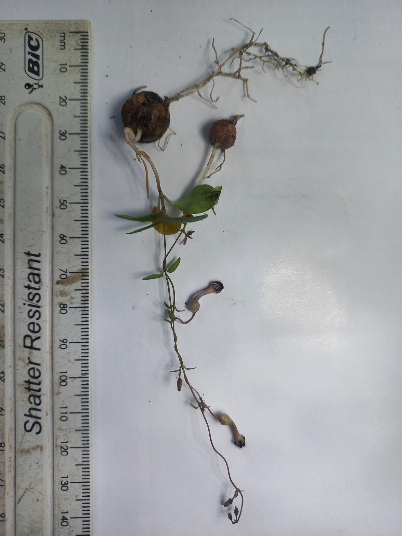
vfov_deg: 69.4
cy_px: 268
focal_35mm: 25
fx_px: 387
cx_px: 201
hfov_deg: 54.9
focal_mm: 4.6
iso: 50
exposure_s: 1/60
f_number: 1.8
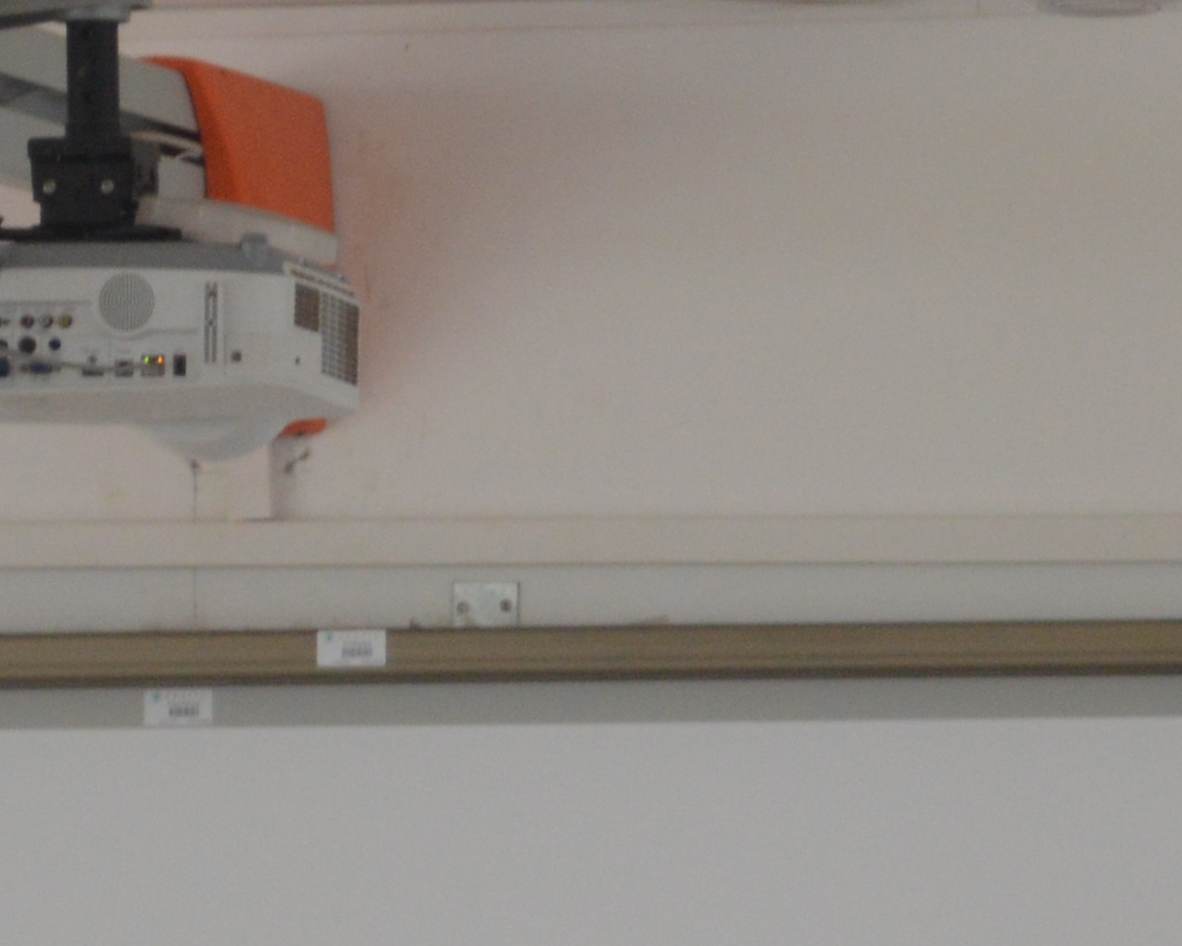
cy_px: 1237
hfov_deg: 4.7
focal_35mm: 412
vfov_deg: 3.7
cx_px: 1909
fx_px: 14434
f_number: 5.6
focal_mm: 55
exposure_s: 1/60
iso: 560
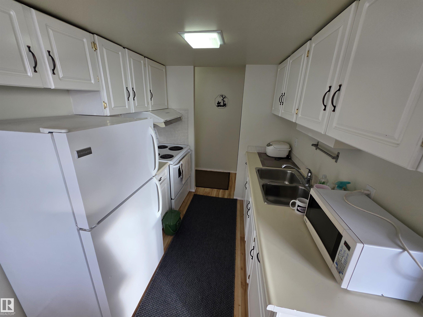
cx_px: 212
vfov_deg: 89.9
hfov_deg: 106.2
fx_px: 159
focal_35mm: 13
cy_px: 158
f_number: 1.9
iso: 100
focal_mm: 2.2
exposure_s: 1/120
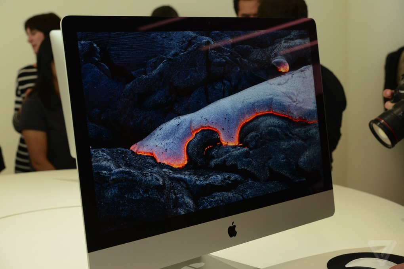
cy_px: 134
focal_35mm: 60
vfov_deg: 22.6
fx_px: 673
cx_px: 202
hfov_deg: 33.4
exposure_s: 1/250
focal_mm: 60
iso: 2000
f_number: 7.1
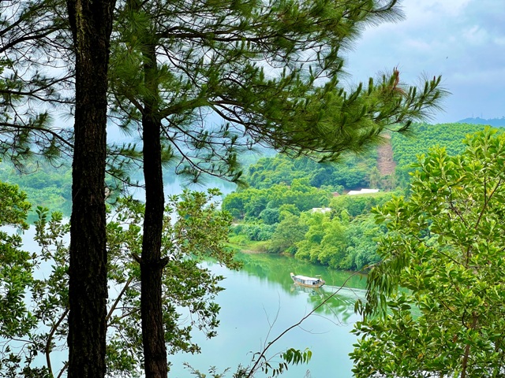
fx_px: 1123
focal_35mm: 77
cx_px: 252
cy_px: 189
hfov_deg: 25.3
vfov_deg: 19.1
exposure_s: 1/267
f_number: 2.8
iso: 32
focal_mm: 9
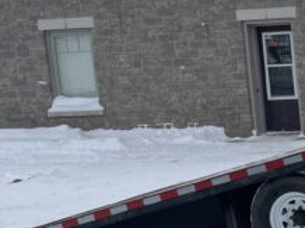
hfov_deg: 17.6
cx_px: 512
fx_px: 836
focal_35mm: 95
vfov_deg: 15.5
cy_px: 162
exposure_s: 1/5556
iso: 32
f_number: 1.6
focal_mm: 4.2
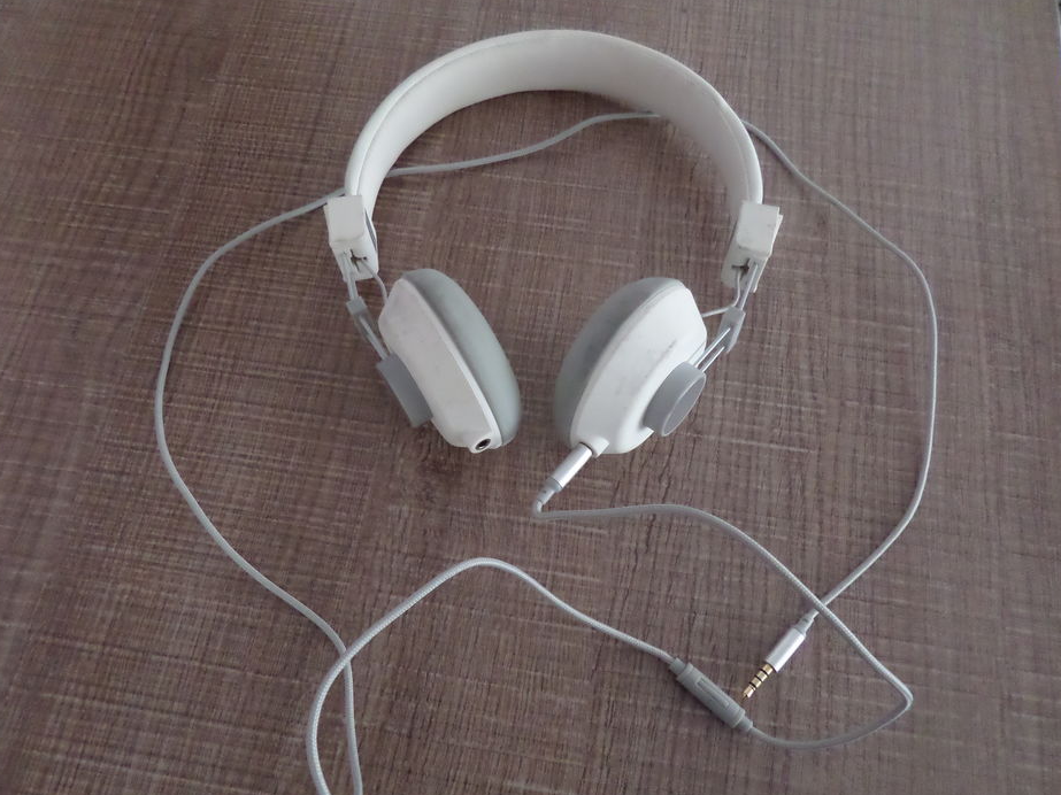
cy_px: 415
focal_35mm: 26
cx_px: 505
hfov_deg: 67.3
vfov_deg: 53.0
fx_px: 797
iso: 480
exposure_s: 1/20
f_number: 3.1
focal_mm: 4.3
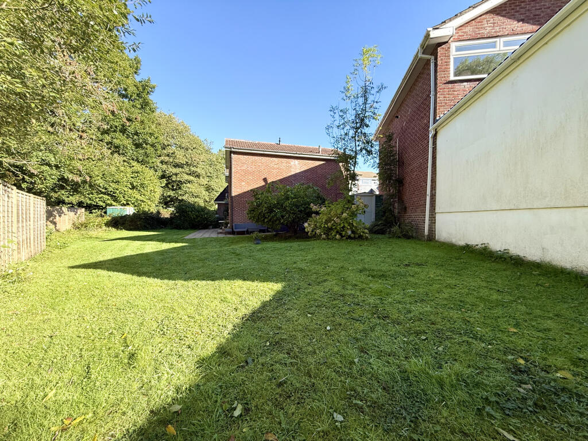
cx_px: 294
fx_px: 238
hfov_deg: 102.1
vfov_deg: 85.7
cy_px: 220
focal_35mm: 14
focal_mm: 2.22
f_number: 2.2
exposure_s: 1/376
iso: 64
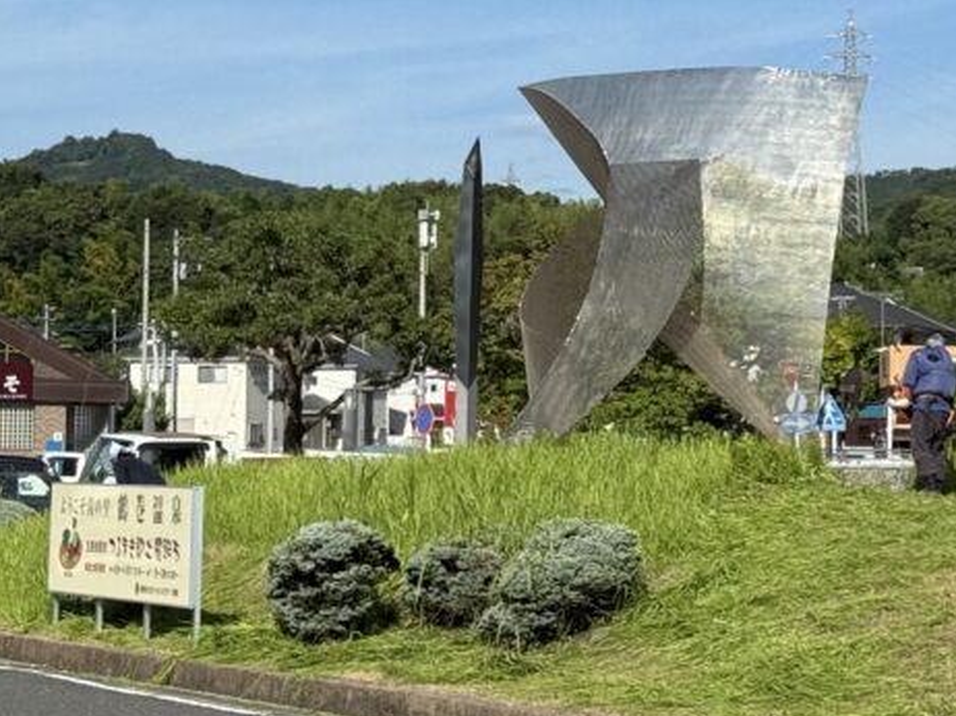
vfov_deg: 11.1
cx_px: 658
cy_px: 163
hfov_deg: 14.8
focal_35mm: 133
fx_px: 3671
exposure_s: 1/6024
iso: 64
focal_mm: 6.76
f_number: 1.78
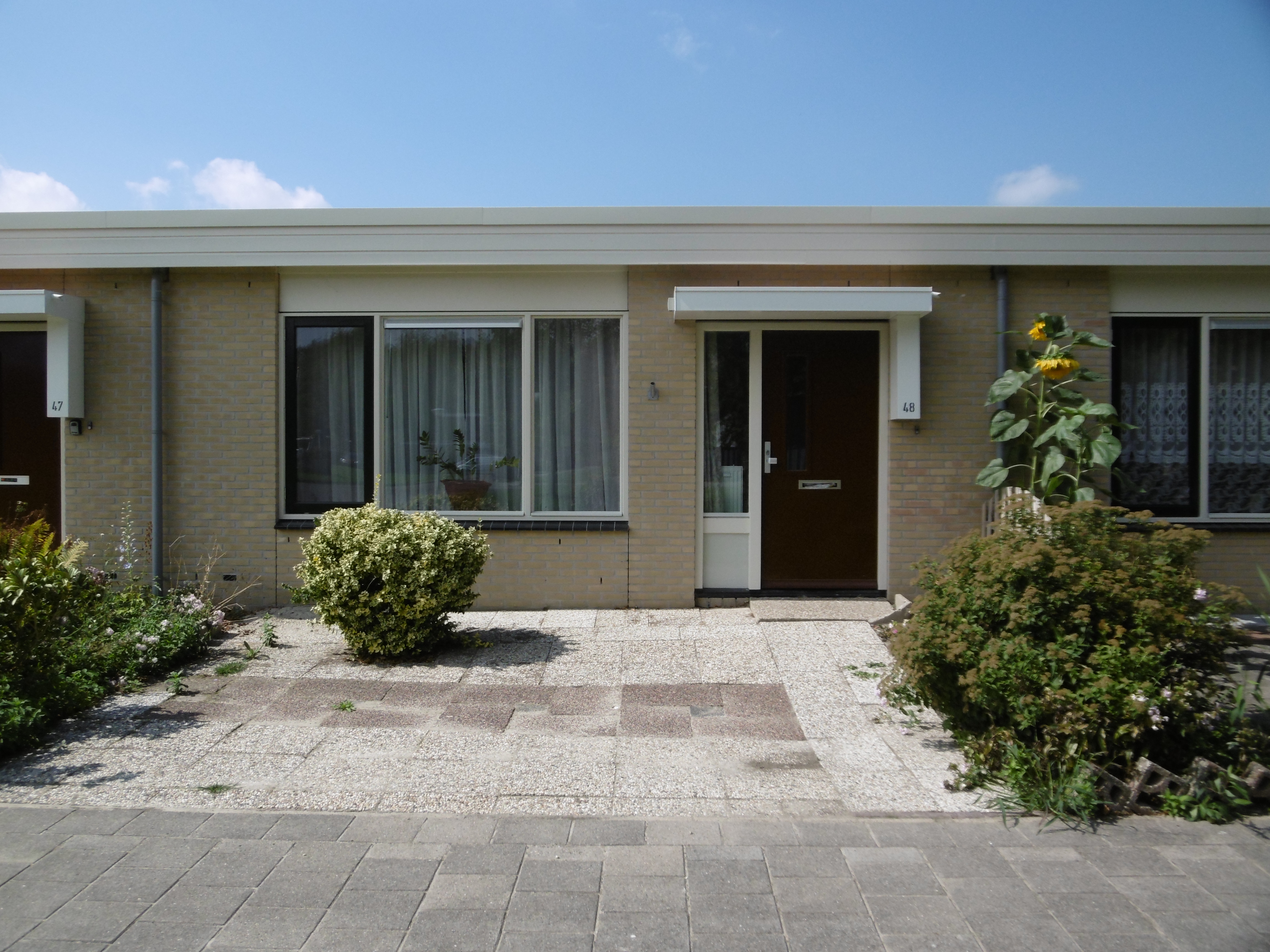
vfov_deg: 44.2
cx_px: 635
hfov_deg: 56.8
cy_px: 476
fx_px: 1174
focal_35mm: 32
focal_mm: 5.8
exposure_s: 1/250
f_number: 8.8
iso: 100
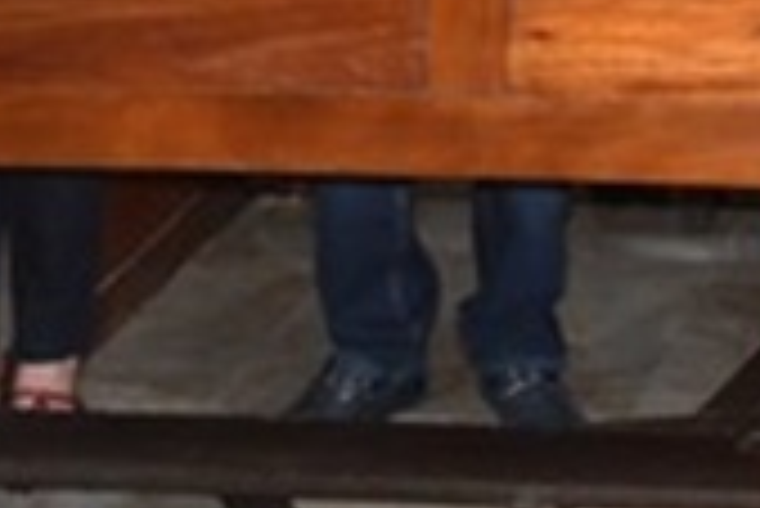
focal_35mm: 159
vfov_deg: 8.1
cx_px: 1142
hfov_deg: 12.3
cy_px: -614
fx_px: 3359
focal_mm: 23
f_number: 3.8
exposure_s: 1/60
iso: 1250
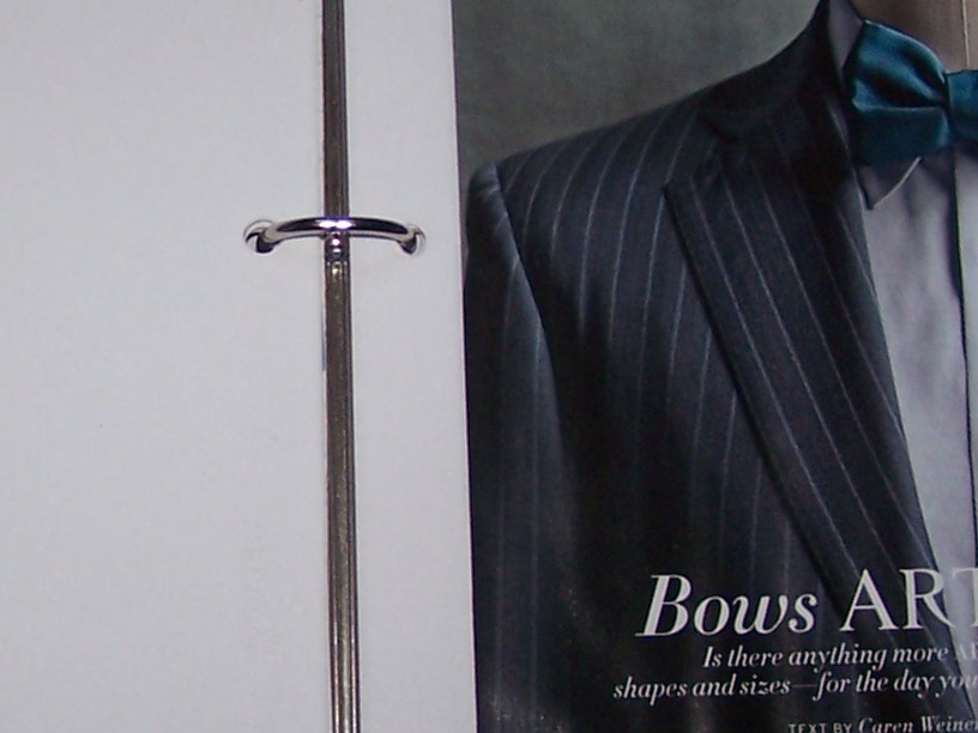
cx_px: 199
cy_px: 275
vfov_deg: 12.3
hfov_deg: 16.3
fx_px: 3390
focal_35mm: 120
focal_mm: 6.3
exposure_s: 1/60
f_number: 2.8
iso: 80
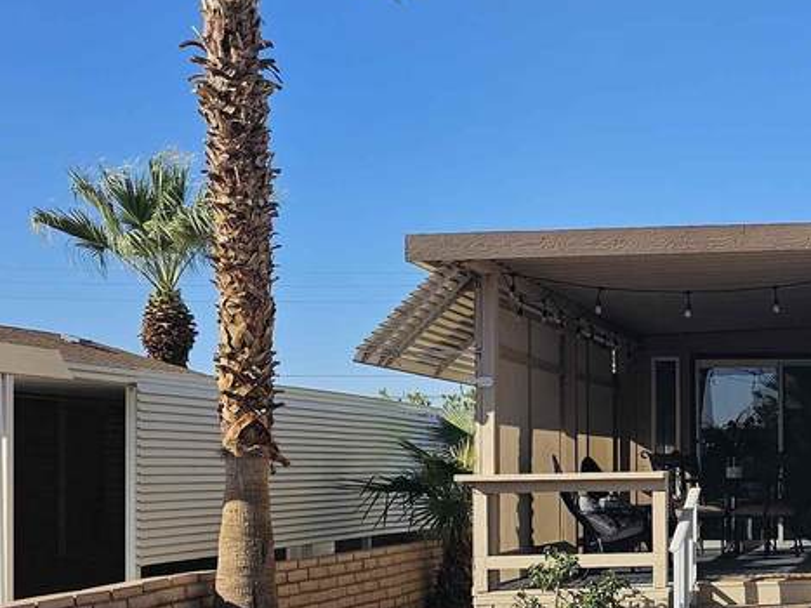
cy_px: 457
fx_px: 1476
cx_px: 985
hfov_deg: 27.0
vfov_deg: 23.0
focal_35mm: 63
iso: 16
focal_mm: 6.3
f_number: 1.7
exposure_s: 1/1358
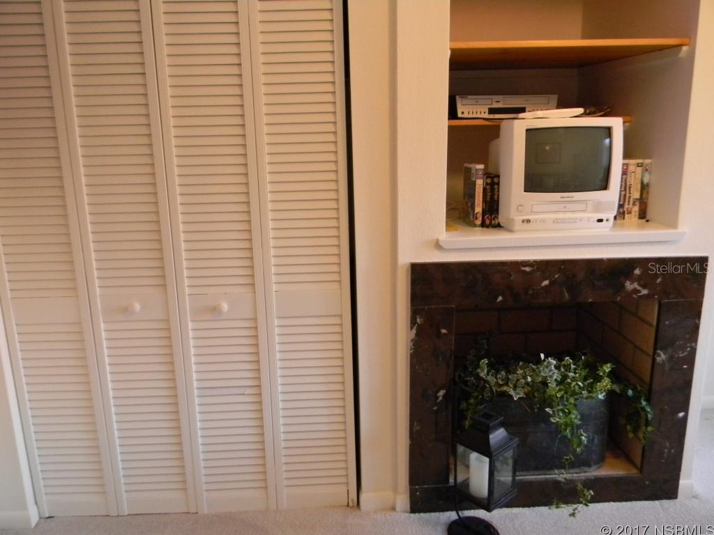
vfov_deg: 49.7
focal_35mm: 28
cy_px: 268
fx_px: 578
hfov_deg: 63.4
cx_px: 357
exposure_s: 1/22.1
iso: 400
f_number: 3.5
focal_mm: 5
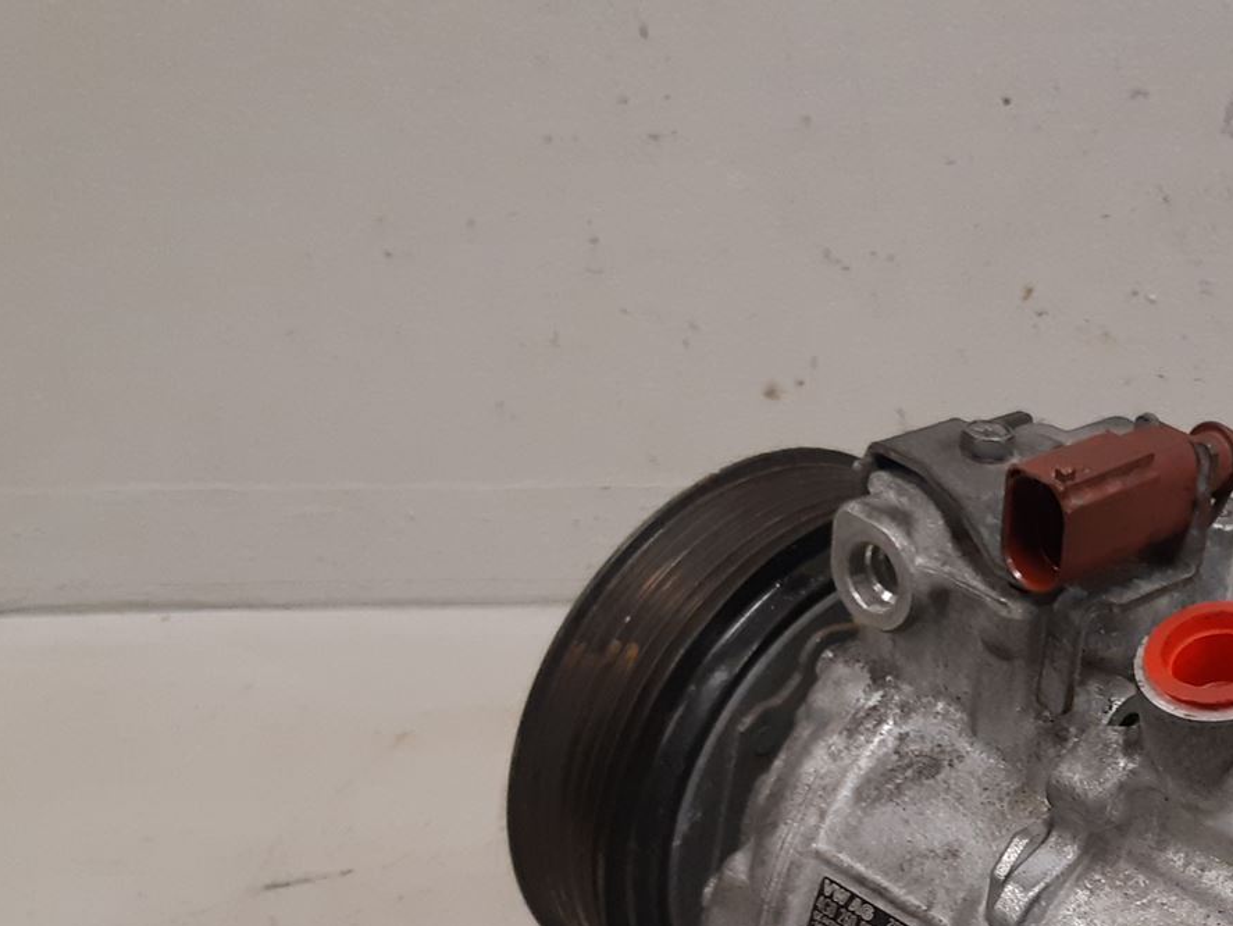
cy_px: 845
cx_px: 1127
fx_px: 2138
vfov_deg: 23.7
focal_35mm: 60
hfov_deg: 30.6
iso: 160
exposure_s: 1/50
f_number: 1.7
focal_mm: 3.93
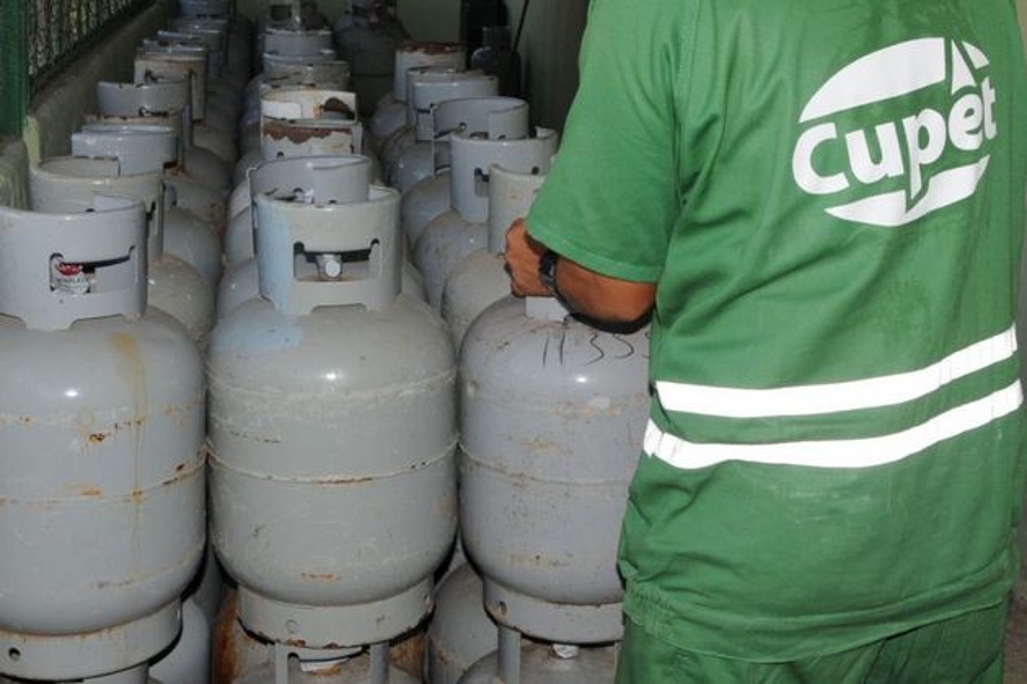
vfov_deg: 35.5
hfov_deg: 51.3
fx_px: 1070
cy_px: 342
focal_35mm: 38
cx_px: 514
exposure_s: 1/250
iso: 640
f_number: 9
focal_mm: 25
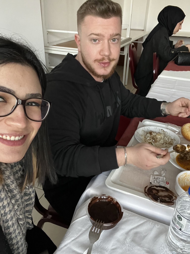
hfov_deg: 46.8
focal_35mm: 30
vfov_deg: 60.0
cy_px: 127
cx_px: 95
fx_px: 220
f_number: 2.2
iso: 400
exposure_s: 1/40
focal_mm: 2.71
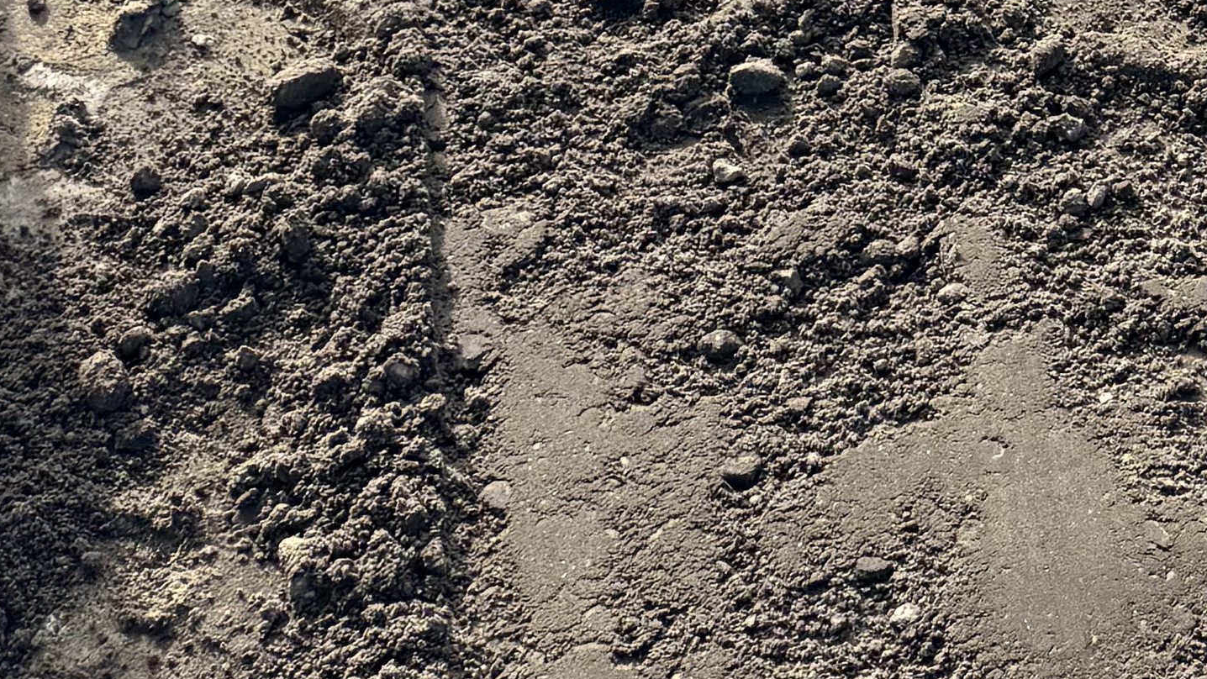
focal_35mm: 104
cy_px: -951
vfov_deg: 10.1
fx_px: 3329
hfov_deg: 18.7
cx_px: 1663
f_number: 1.78
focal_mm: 6.76
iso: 80
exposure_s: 1/1524
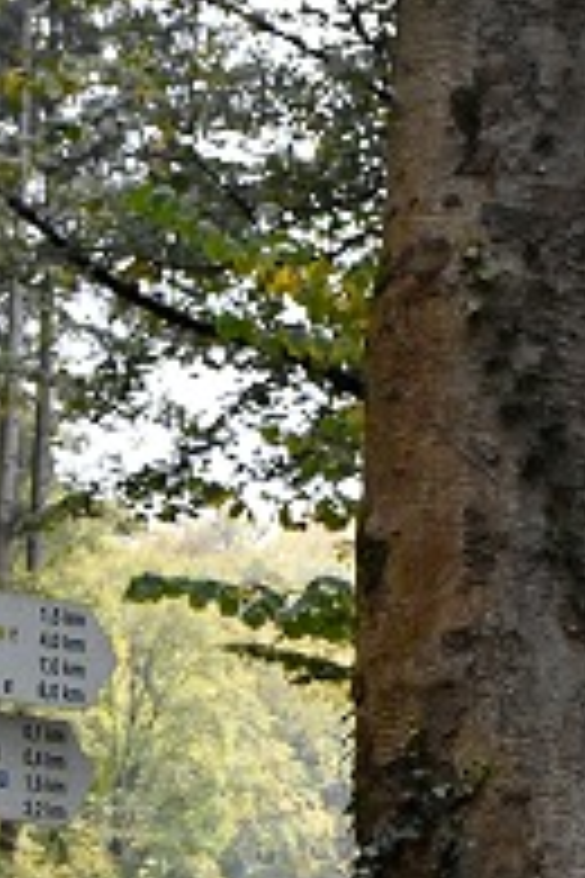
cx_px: 7
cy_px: 840
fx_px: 3485
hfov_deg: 9.5
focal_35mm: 143
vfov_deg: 14.2
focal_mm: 42
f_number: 9
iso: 3200
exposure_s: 1/1600
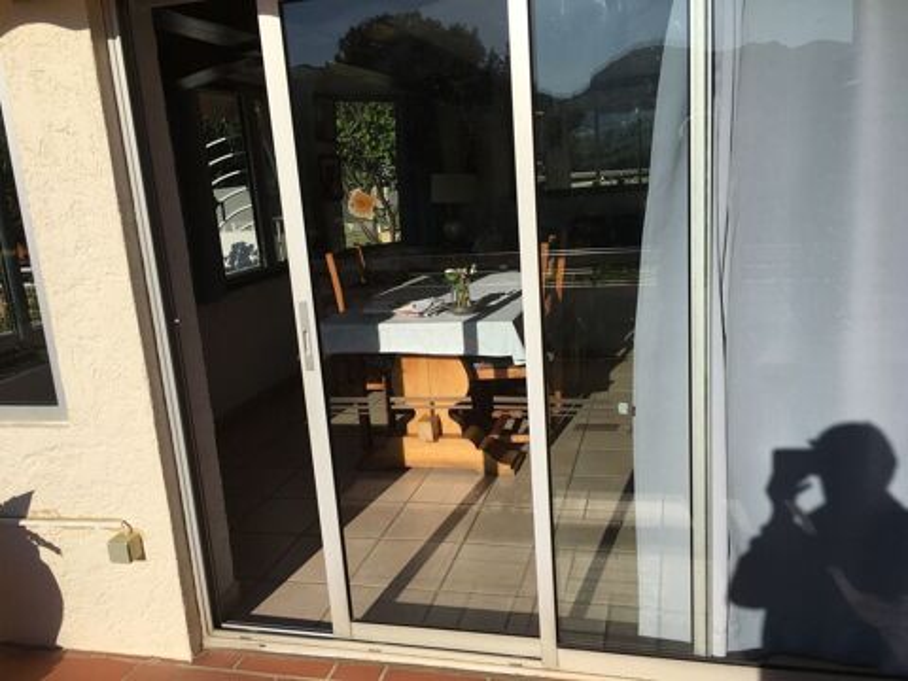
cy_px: 340
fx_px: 761
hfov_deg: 61.7
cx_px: 454
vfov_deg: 48.2
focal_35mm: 29
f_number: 2.2
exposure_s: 1/2959
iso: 25
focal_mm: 4.15
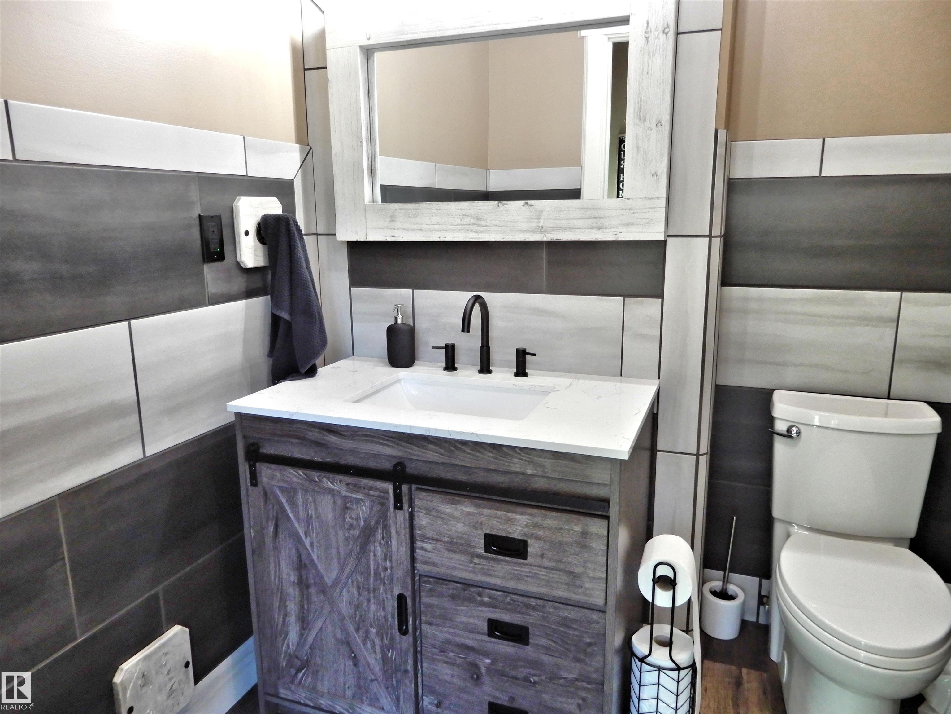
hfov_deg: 71.6
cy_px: 357
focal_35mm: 24
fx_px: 659
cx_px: 476
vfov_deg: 56.8
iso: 280
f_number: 3.4
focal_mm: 4.3
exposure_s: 1/30
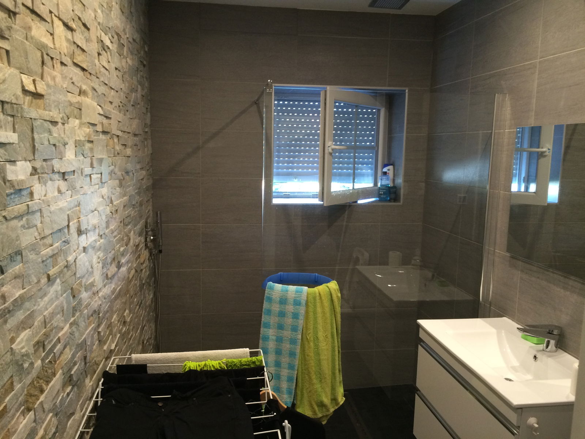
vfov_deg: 48.2
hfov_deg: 61.7
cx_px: 292
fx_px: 490
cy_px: 220
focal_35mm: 29
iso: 125
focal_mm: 4.15
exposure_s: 1/30
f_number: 2.2
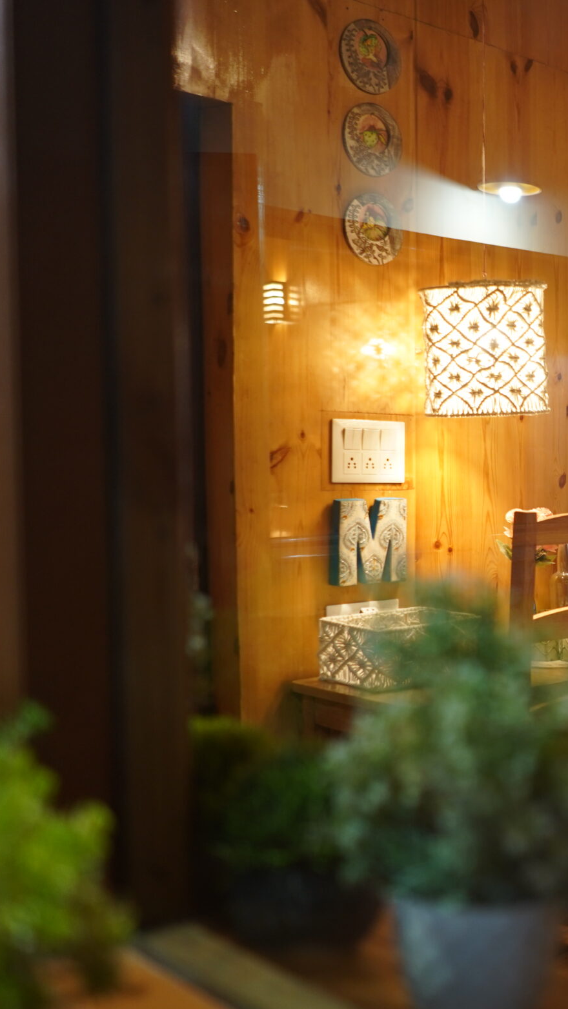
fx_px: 1285
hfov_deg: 23.3
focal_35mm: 48
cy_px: 520
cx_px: 642
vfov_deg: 42.9
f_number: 2
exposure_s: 1/100
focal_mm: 28
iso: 800
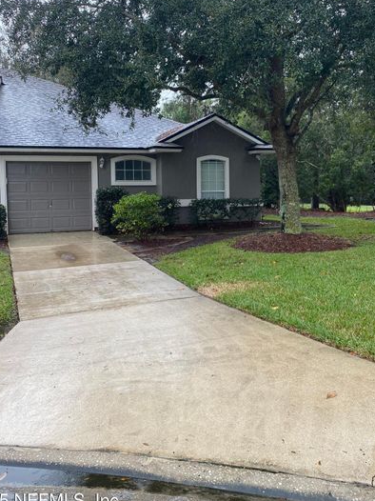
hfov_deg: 42.9
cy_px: 212
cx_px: 192
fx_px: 477
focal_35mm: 33
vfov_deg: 55.1
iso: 40
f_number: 1.8
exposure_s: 1/122
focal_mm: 4.25
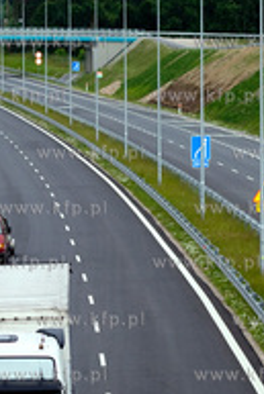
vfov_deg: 5.9
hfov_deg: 4.0
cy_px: 316
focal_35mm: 348
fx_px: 3821
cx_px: 27
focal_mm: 112
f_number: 5
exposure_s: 1/320
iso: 400
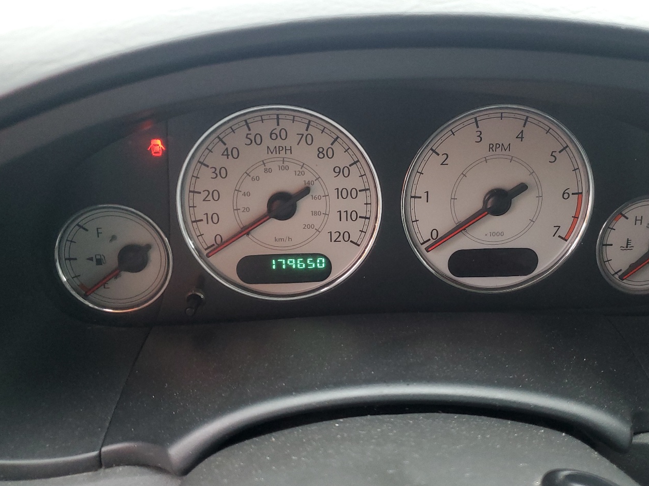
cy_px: 251
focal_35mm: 33
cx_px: 384
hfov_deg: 55.0
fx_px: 619
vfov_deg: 42.9
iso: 142
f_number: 1.5
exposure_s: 1/60.2
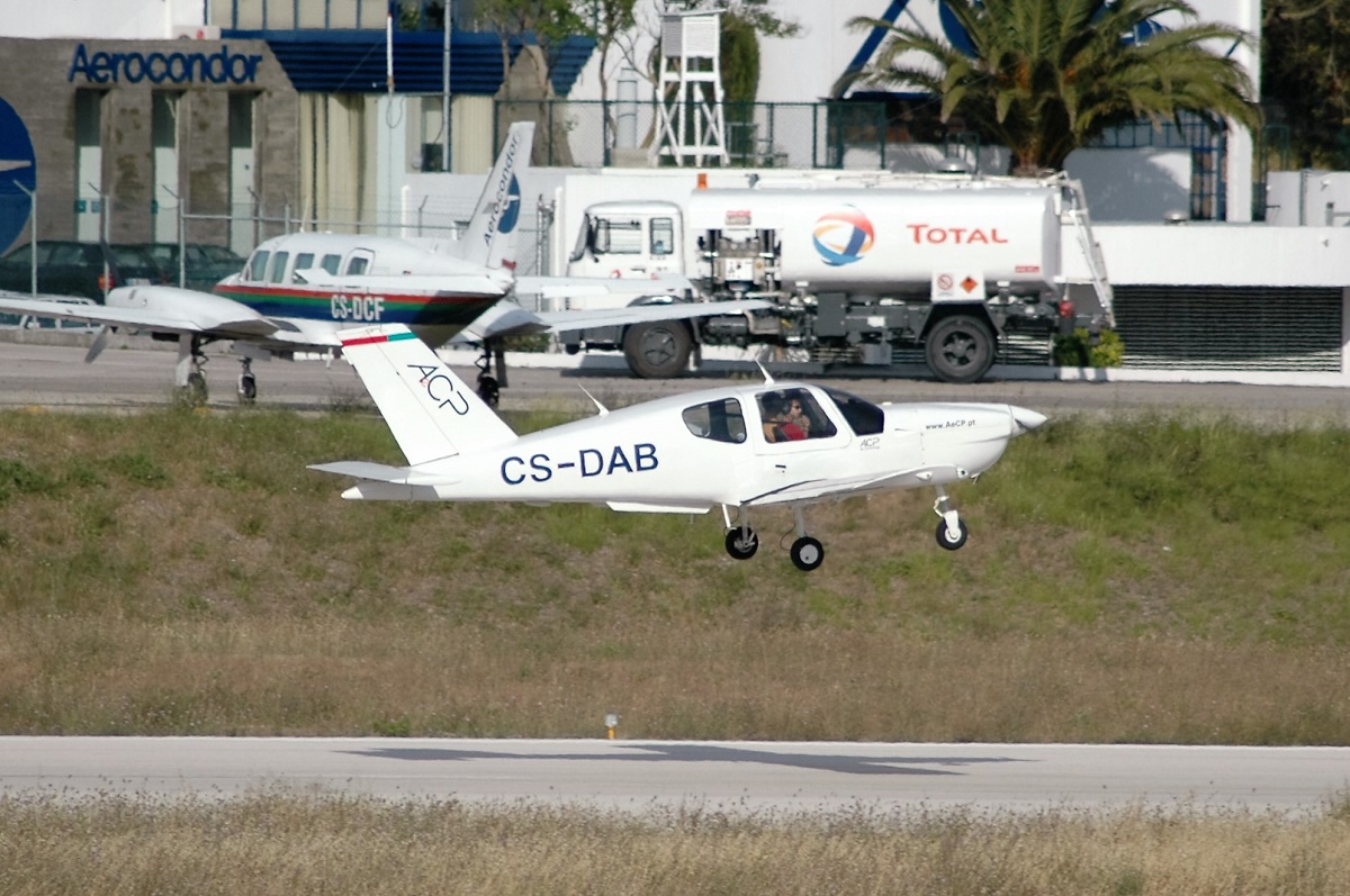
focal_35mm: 450
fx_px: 16854
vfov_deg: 3.0
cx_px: 675
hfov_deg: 4.6
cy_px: 448
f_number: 6
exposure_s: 1/1600
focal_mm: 300
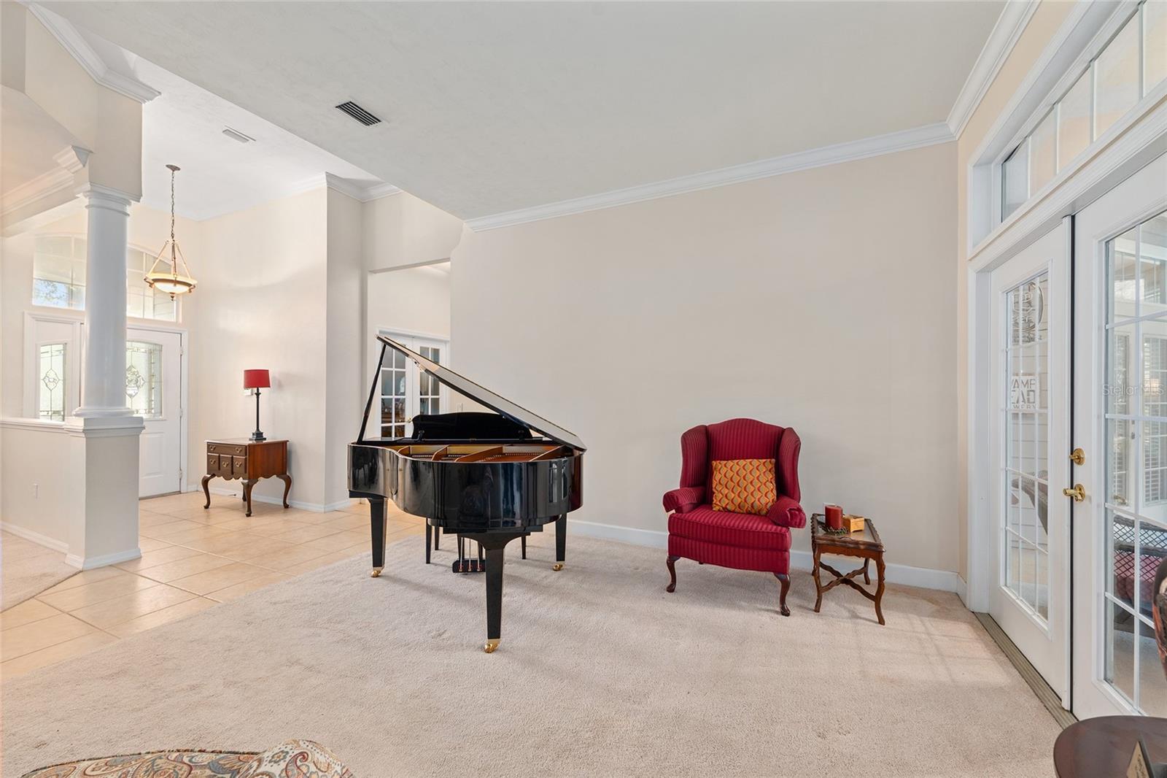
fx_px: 454
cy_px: 389
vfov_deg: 81.2
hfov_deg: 104.3
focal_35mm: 14
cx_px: 584
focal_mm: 14
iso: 400
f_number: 7.1
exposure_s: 1/2
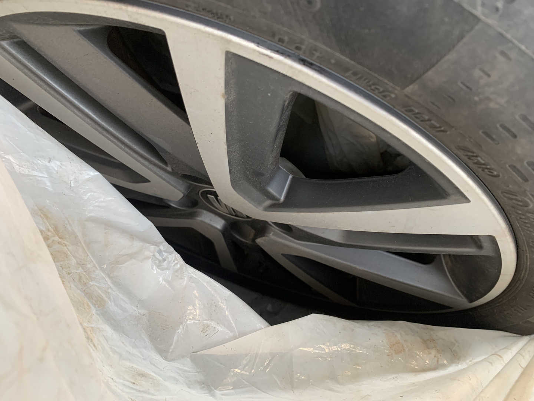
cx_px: 267
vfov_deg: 53.1
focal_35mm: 26
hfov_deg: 67.3
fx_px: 401
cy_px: 200
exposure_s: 1/60
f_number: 1.8
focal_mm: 4.25
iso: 160
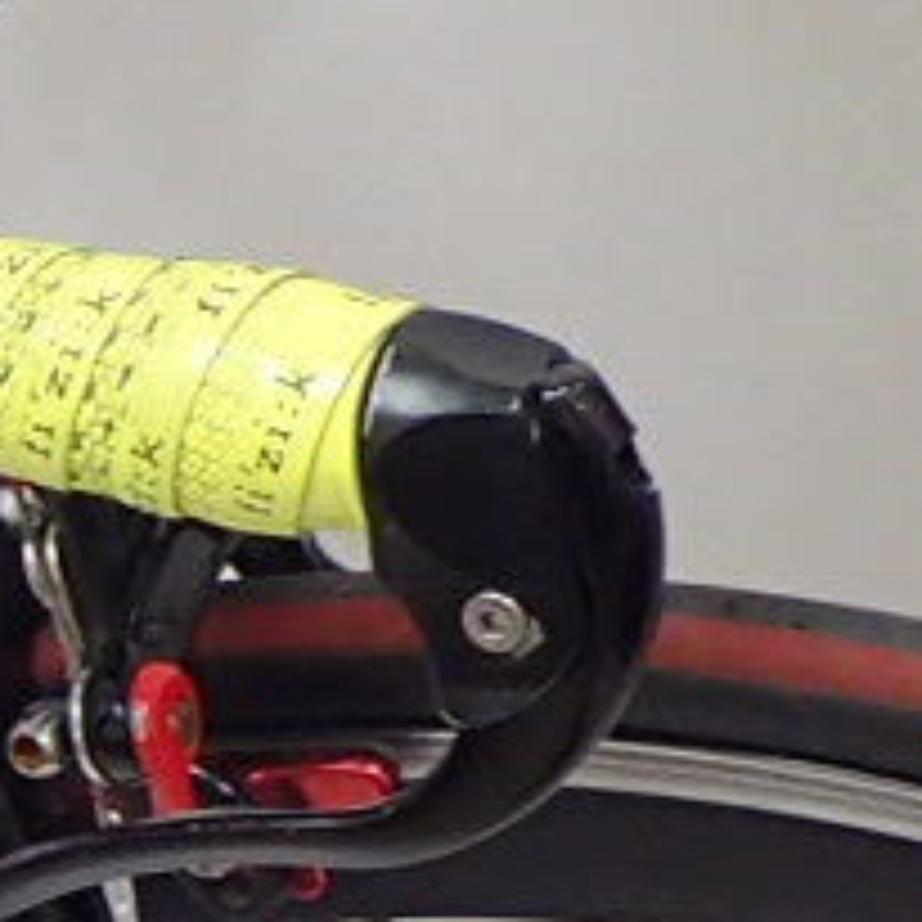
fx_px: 7473
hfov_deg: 6.8
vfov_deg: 7.0
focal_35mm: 248
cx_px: -958
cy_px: 926
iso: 200
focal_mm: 5.5
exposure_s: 1/30
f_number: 2.3
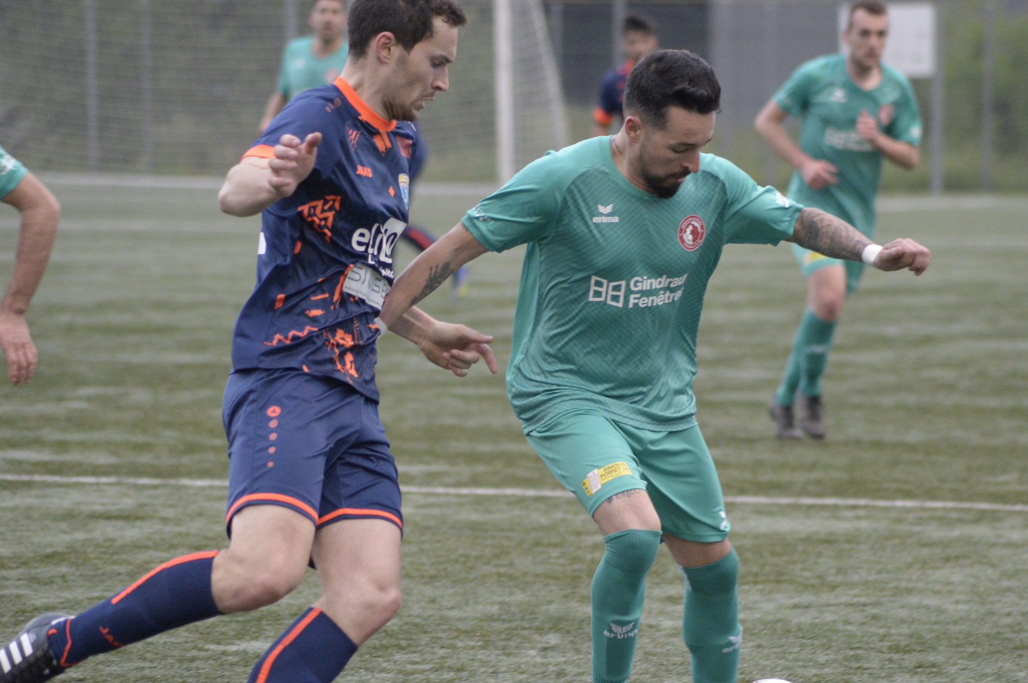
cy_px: 410
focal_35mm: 282
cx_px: 584
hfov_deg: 7.3
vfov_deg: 4.9
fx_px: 8045
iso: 6400
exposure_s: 1/640
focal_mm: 210
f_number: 5.6
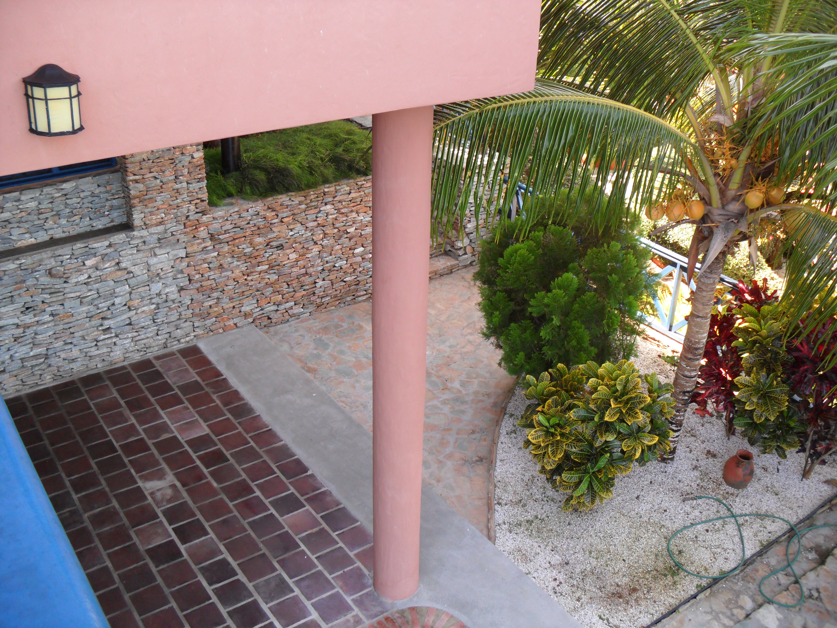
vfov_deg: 40.7
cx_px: 418
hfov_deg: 52.6
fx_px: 846
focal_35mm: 35
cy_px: 314
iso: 80
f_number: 3
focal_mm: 6.3
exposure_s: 1/90
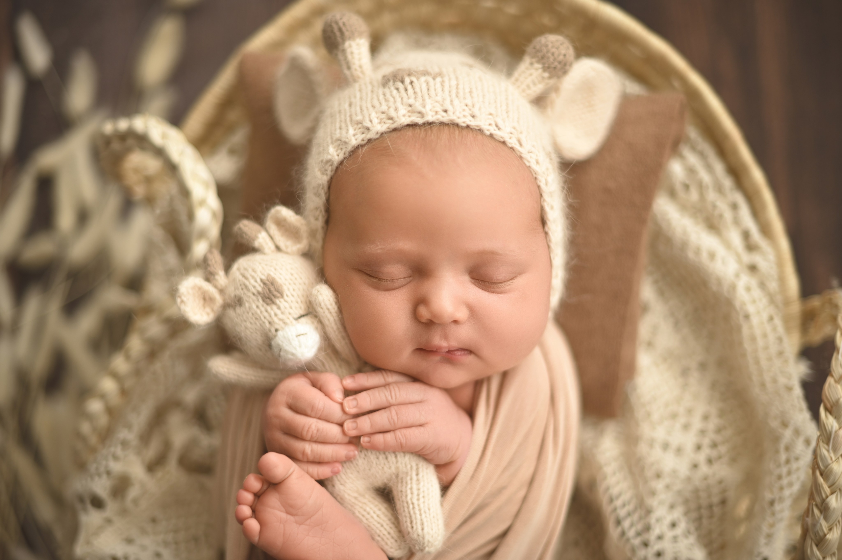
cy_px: 280
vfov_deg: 27.0
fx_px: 1169
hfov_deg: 39.6
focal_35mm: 50
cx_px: 421
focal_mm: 50
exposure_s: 1/320
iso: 100
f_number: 1.6
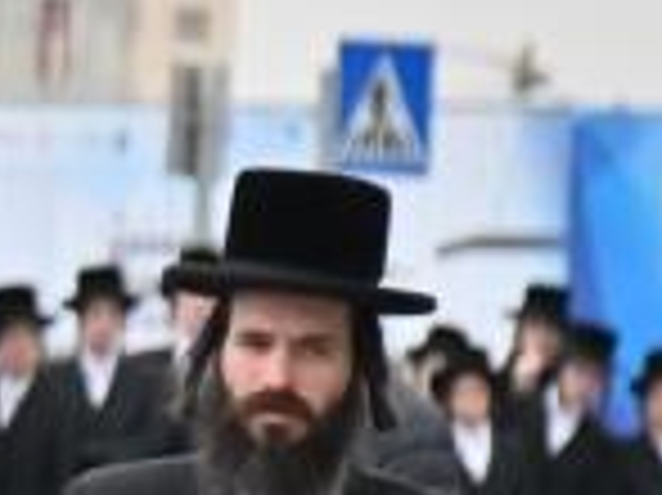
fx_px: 13414
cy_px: 920
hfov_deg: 2.8
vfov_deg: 2.1
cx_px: -1171
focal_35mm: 702
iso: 125
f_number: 4
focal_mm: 105
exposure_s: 1/320
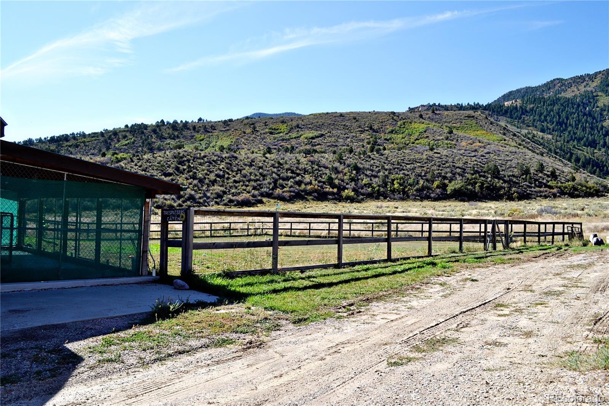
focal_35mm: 27
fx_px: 457
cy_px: 203
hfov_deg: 67.4
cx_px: 304
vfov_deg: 47.9
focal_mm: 18
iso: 100
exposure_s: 1/200
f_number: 8
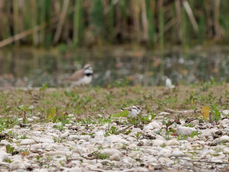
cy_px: 82
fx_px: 6060
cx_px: 109
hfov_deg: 2.2
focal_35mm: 916
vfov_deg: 1.6
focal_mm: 400
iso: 250
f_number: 6.3
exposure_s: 1/640
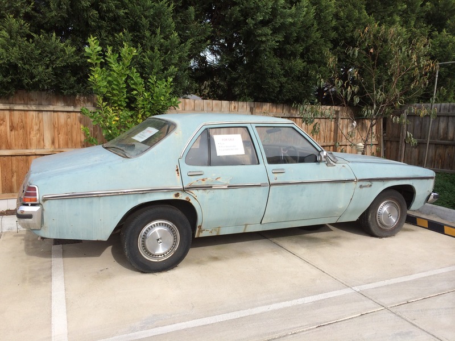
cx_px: 228
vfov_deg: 46.8
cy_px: 170
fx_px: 394
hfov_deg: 60.0
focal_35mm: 30
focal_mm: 4.12
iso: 32
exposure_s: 1/1466
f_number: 2.2
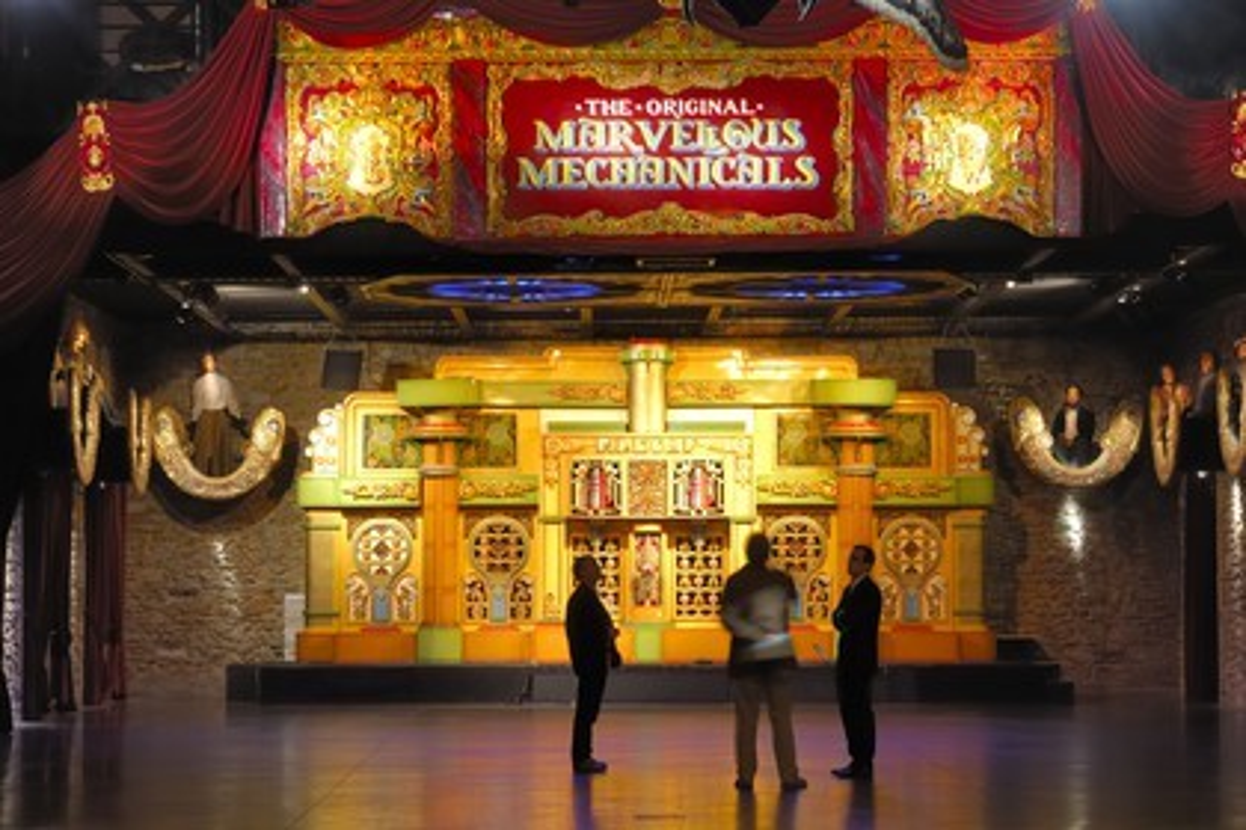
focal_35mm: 84
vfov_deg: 16.3
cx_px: 623
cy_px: 415
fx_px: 2907
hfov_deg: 24.2
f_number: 6.3
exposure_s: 3
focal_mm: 56
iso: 100
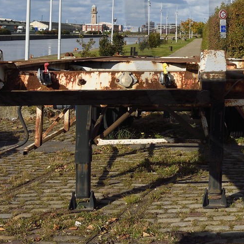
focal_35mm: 93
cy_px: 0
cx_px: 325
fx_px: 742
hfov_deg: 17.4
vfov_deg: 18.2
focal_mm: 34
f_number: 14
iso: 200
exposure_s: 1/250
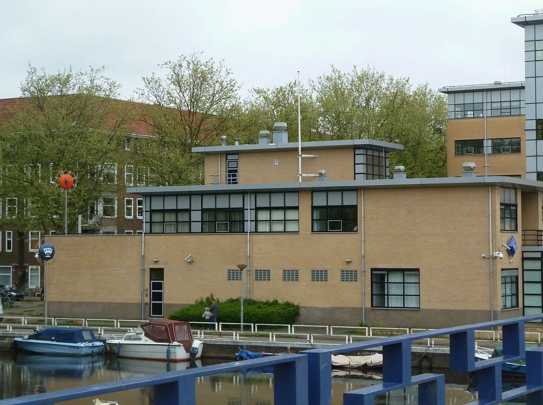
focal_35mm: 78
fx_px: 1221
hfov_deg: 25.1
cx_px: 272
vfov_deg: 18.8
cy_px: 202
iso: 320
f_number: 4.2
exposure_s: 1/320
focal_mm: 12.8
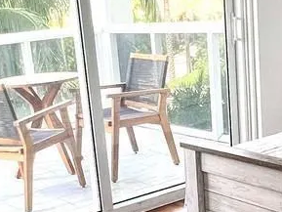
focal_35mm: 72
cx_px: 182
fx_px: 587
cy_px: 175
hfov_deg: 26.9
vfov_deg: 20.2
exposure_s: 1/120
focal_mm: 1.57
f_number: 1.8
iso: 80
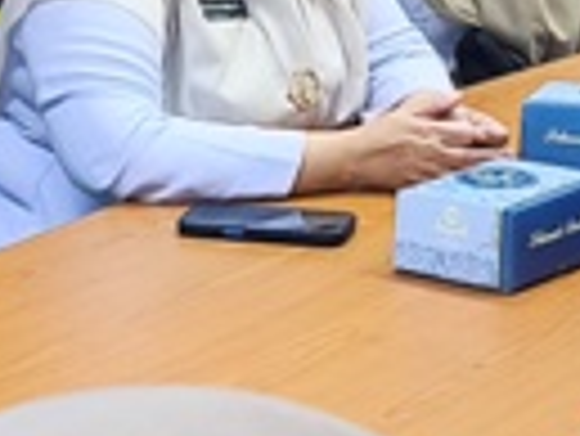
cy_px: 130
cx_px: 414
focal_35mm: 178
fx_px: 2985
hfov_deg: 11.1
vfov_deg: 8.3
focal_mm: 6.18
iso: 320
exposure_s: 1/50
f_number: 1.65
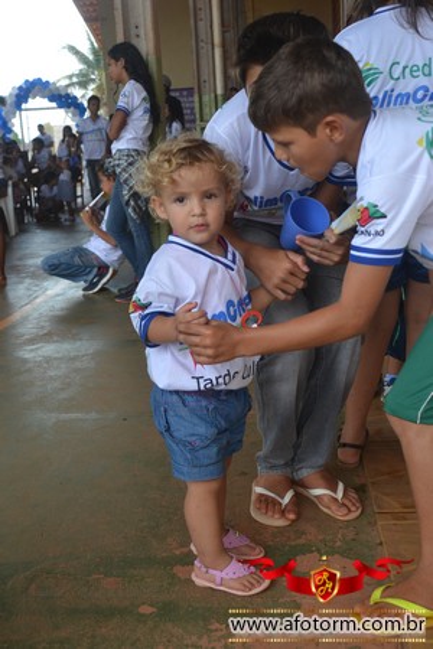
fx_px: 839
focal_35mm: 46
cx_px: 216
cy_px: 324
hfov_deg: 28.9
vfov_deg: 42.3
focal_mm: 31
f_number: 5.6
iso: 125
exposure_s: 1/125
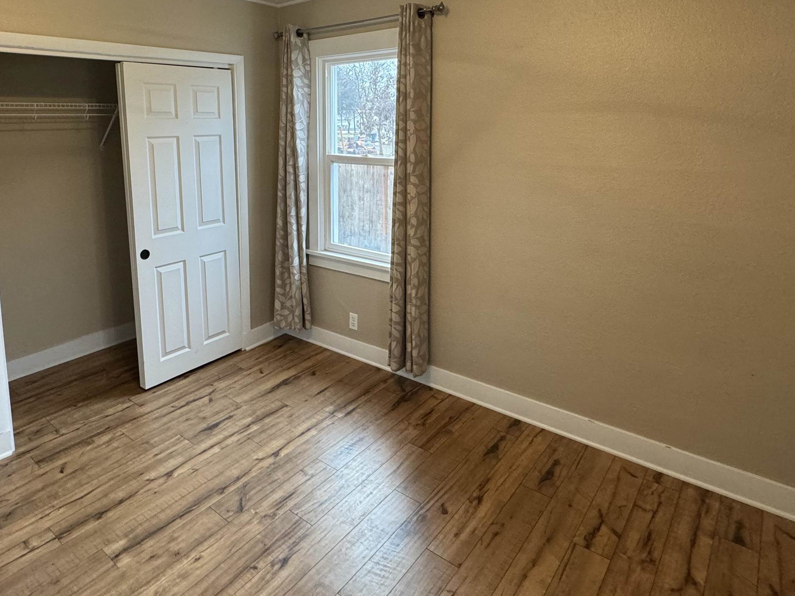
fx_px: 528
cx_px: 326
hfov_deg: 73.3
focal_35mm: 23
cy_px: 200
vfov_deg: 57.6
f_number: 2.2
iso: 200
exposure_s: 1/60
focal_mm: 2.22
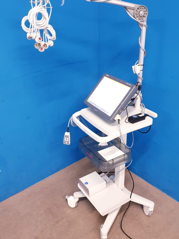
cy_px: 103
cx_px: 97
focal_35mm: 33
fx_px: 228
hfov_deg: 42.9
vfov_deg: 55.2
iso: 320
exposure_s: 1/20
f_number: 1.5
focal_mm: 4.3
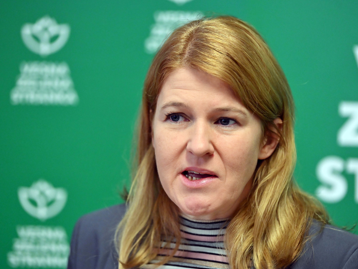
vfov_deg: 8.1
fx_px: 1903
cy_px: 135
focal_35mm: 184
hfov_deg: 10.7
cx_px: 188
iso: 4000
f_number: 2.8
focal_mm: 170
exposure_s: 1/500
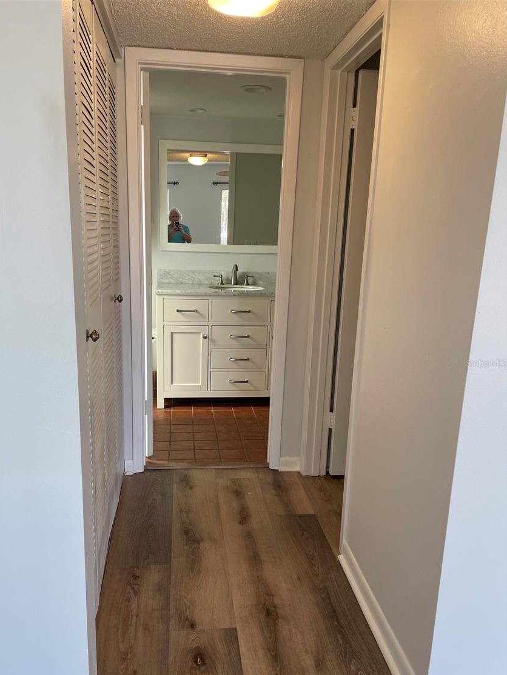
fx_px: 547
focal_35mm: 28
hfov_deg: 49.7
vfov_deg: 63.4
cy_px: 363
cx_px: 236
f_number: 1.6
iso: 64
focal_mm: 4.2
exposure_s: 1/120
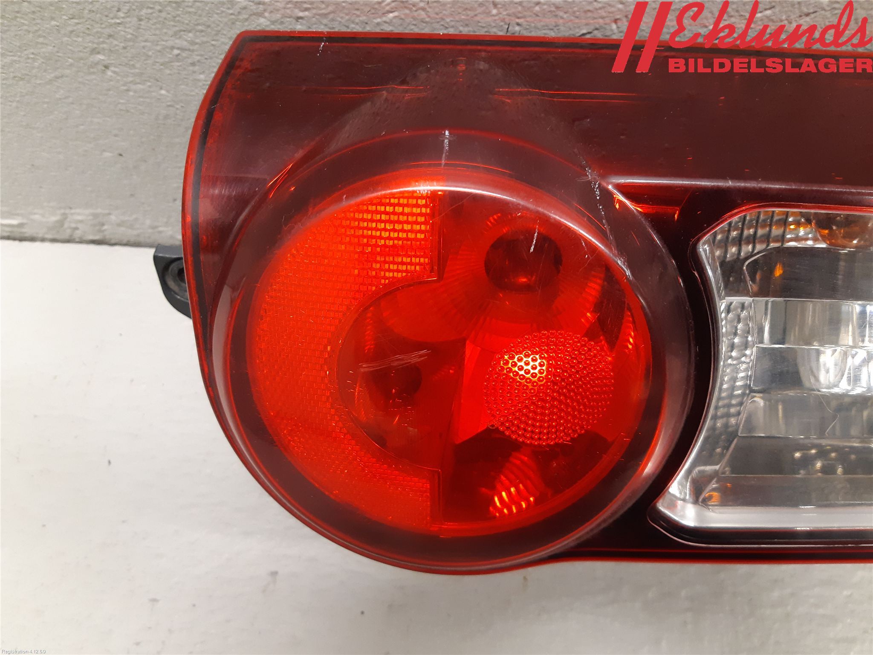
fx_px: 656
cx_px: 436
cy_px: 328
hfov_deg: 67.3
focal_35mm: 26
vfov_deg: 53.1
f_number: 1.7
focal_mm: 3.93
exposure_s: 1/33
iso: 200
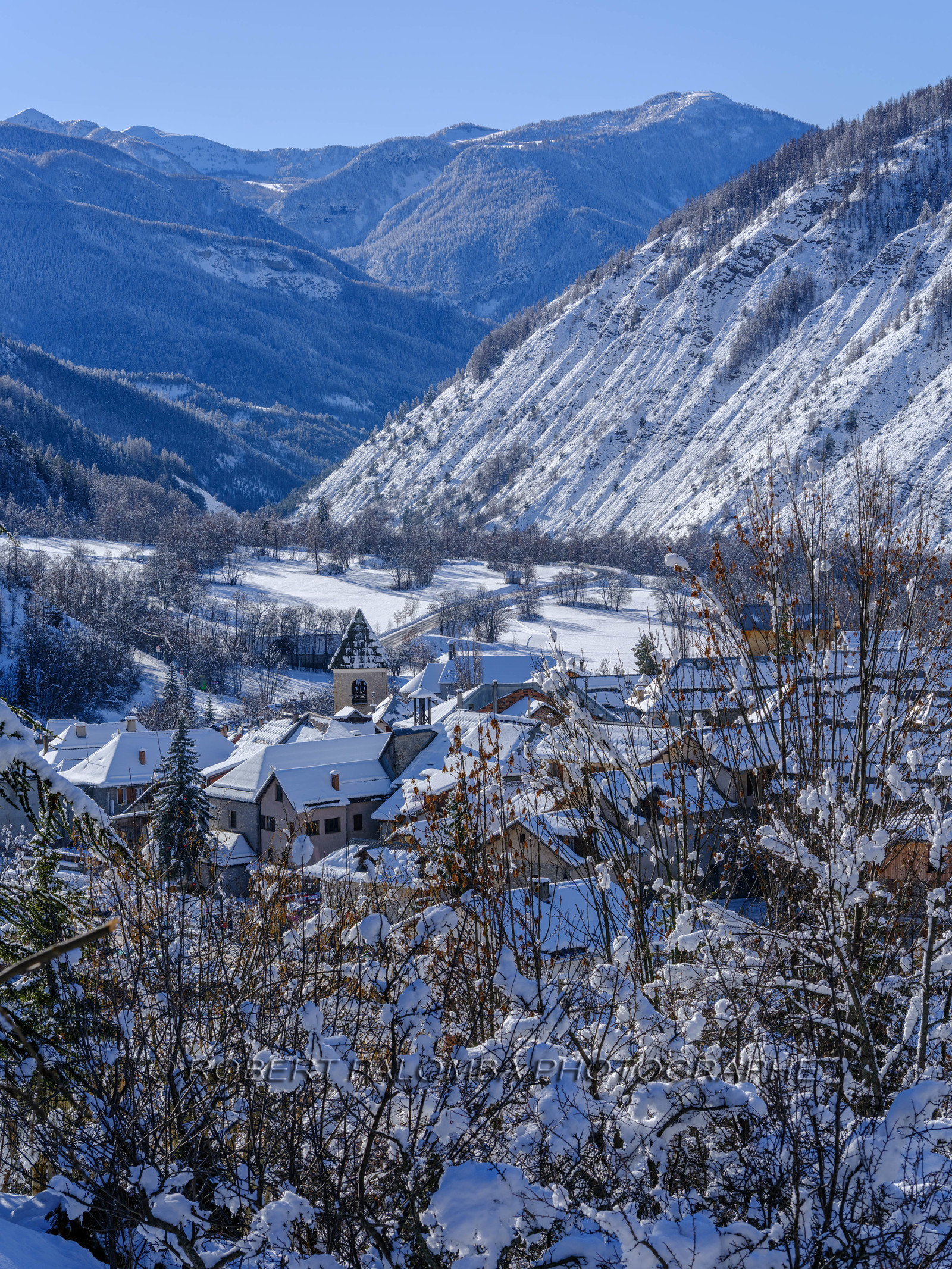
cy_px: 634
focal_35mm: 83
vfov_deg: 23.6
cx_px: 476
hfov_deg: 17.8
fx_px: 3043
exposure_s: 1/200
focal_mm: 105.5
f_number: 16
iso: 320
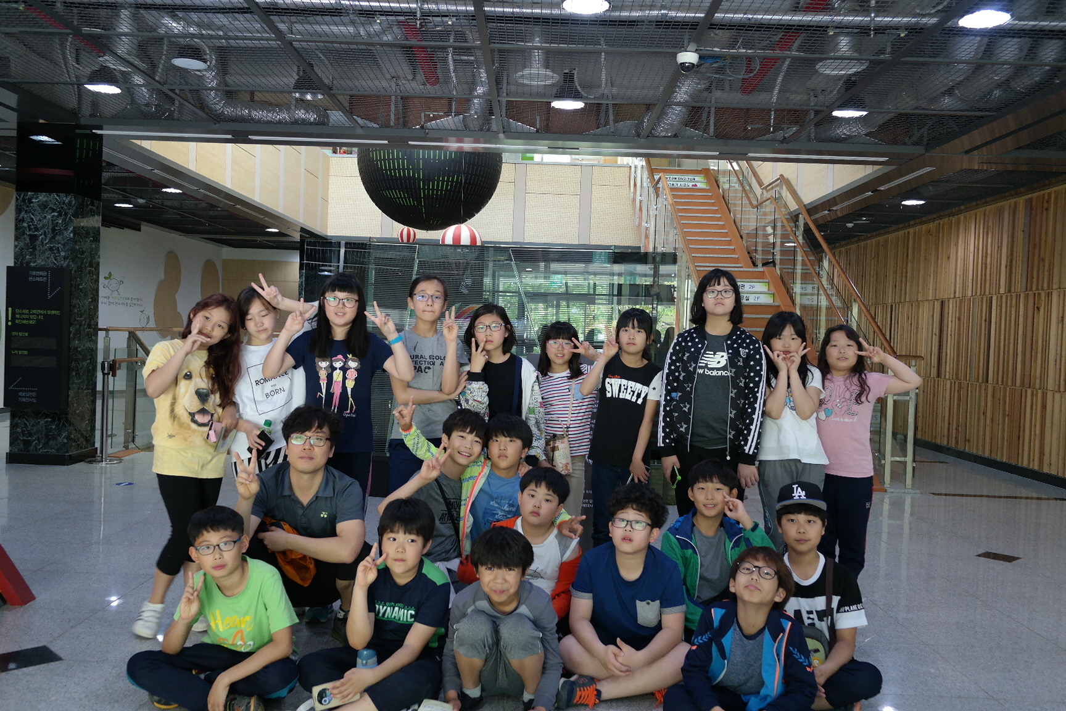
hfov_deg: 61.9
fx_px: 888
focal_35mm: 30
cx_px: 533
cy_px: 356
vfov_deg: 43.6
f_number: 3.5
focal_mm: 20
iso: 400
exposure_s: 1/40
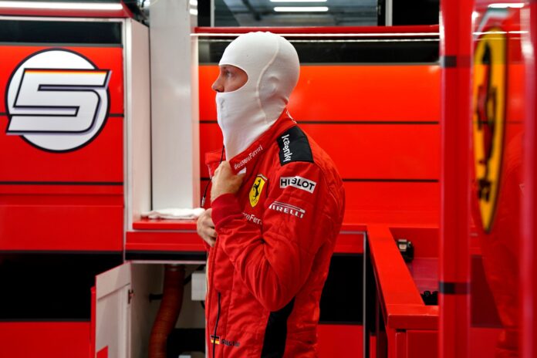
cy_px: 179
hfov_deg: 41.9
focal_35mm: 47
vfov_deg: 28.6
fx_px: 701
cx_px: 268
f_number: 4.5
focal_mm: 47
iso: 800
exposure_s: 1/100
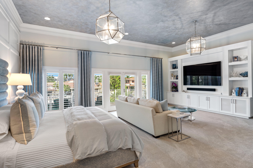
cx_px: 126
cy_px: 84
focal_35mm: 19
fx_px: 134
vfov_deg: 64.6
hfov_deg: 86.9
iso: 500
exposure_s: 1/2.5
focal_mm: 19
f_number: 8
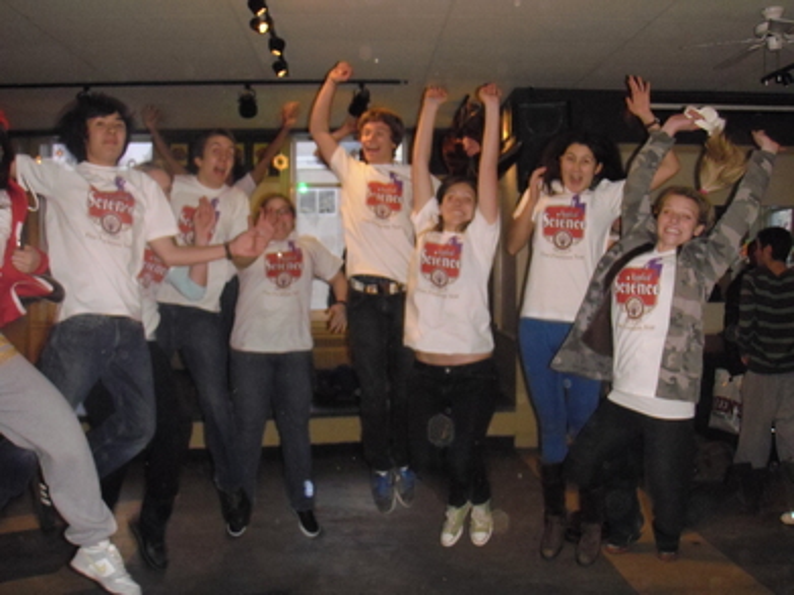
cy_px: 298
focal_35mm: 38
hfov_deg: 49.0
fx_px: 871
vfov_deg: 37.7
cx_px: 397
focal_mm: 6.7
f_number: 3.5
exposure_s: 1/30
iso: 320
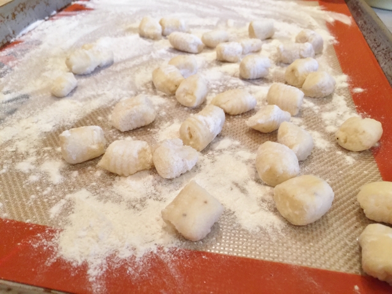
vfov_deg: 48.2
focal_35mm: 29
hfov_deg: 61.7
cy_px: 147
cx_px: 196
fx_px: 328
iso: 64
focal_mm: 4.15
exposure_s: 1/15
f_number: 2.2
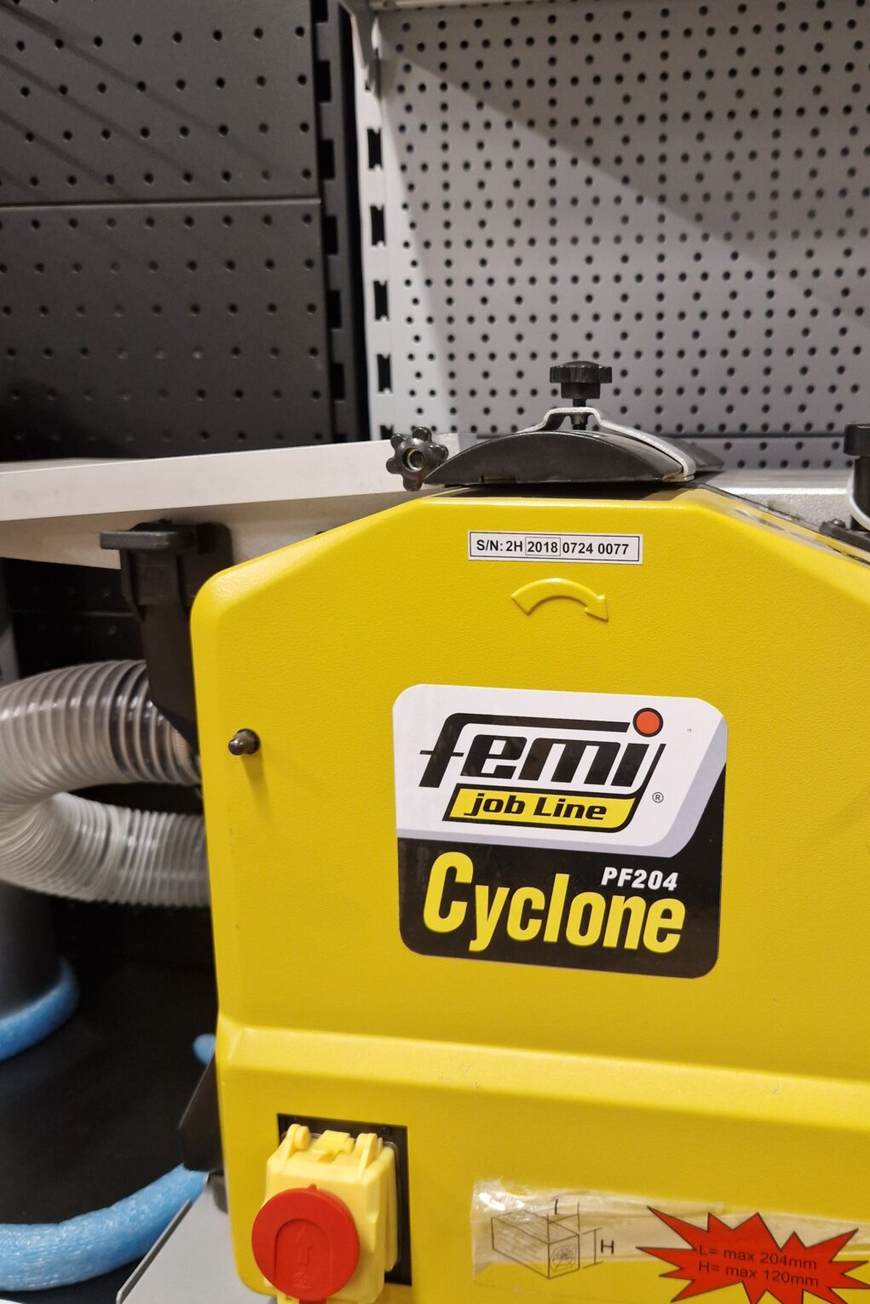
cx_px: 559
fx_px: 1087
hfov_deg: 43.2
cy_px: 686
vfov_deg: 61.9
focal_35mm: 30
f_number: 1.8
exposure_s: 1/100
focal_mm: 5.4
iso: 50
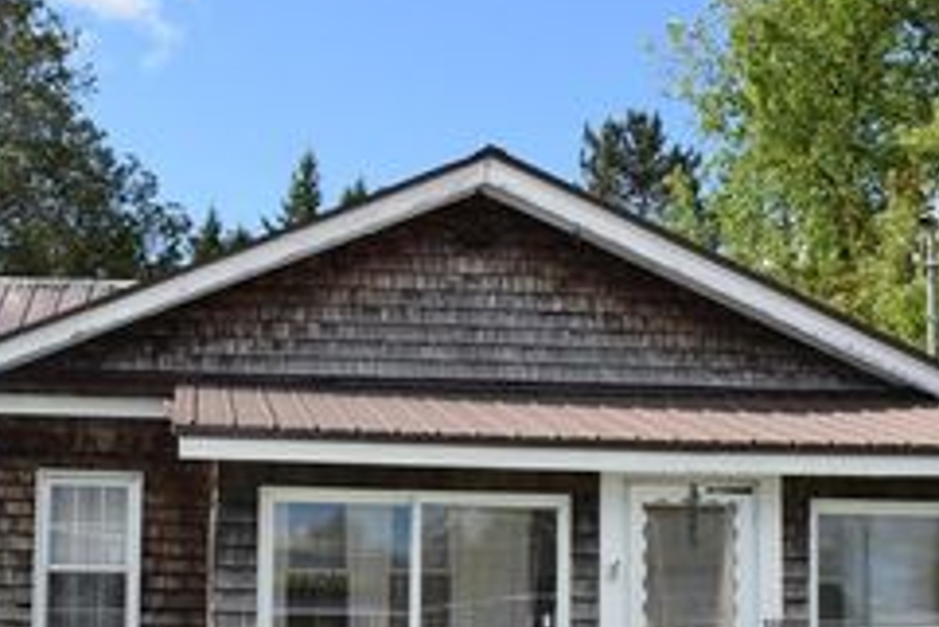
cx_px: 296
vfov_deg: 23.8
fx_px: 1461
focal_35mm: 56
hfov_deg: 35.2
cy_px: 528
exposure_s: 1/200
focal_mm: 18
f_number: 9
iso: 100
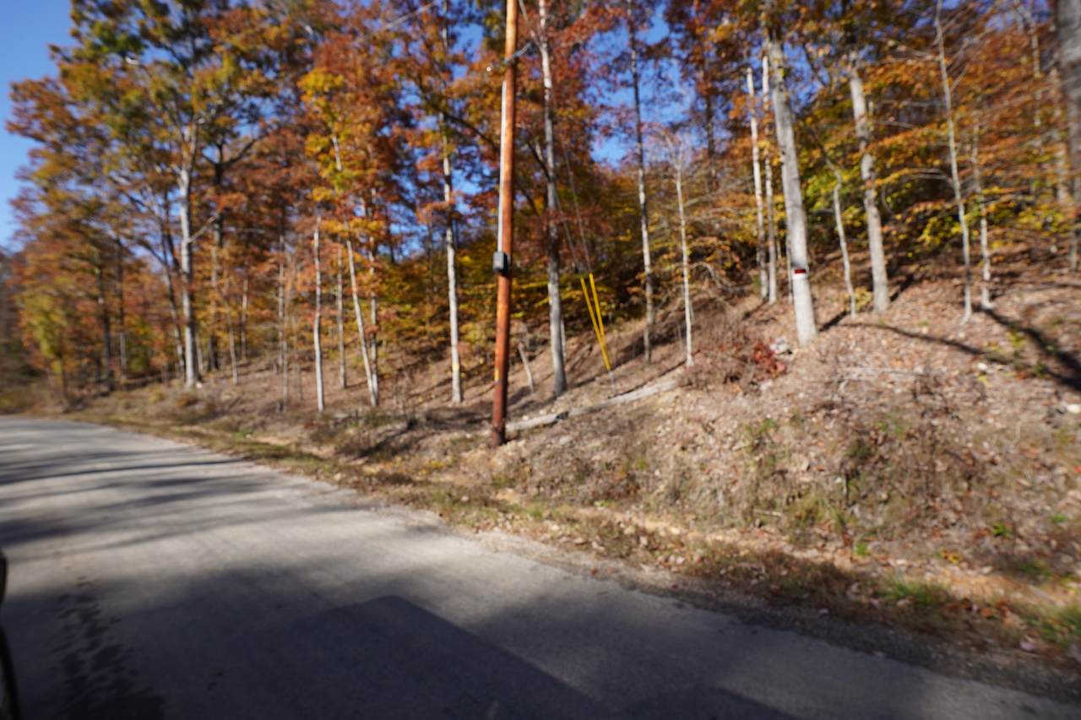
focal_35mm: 15
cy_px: 360
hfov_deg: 100.4
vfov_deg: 77.3
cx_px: 540
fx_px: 450
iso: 100
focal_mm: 10
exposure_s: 1/250
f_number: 5
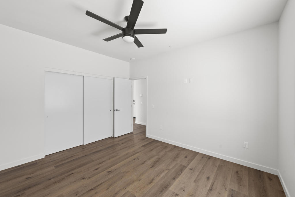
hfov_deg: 104.2
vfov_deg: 81.2
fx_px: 115
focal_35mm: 14
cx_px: 148
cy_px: 98
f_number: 7.1
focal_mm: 14
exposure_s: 1/15
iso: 400
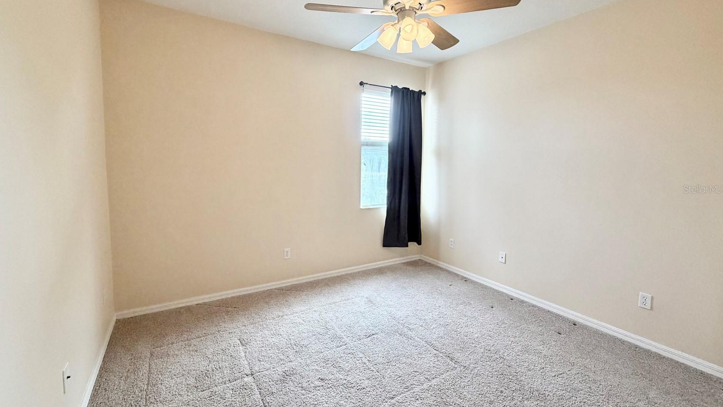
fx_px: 307
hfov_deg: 99.3
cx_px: 349
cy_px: 189
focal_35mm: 16
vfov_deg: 67.0
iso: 250
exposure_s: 1/120
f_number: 2.2
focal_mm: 2.22
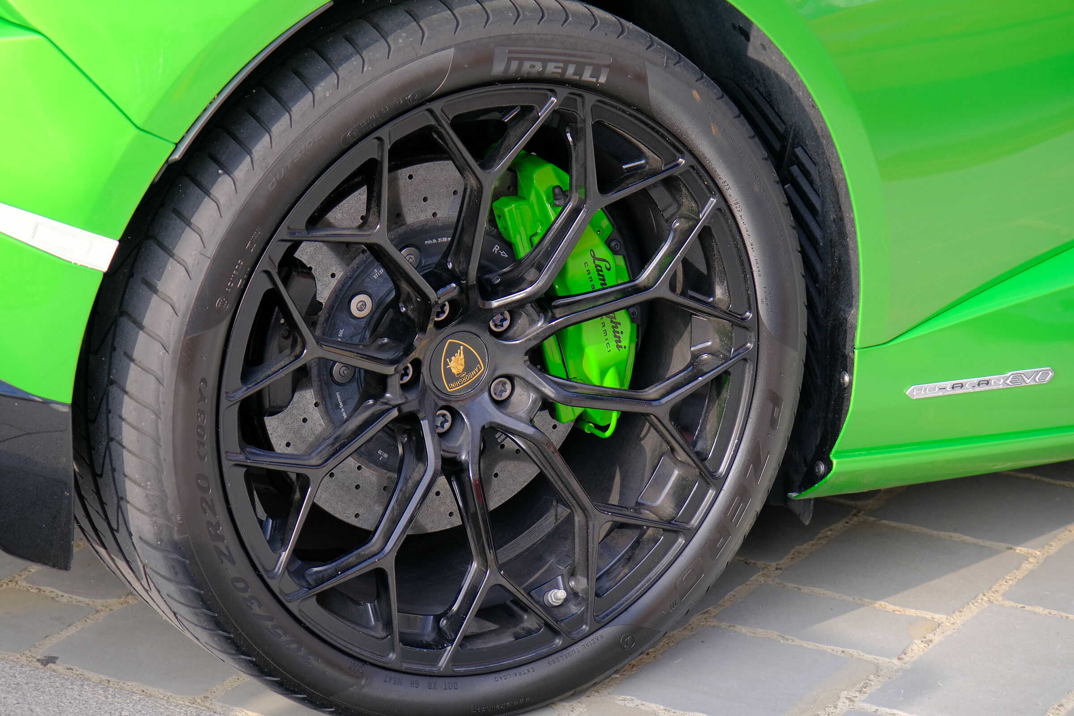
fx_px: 3580
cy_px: 358
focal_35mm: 120
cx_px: 537
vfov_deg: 11.4
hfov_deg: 17.1
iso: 320
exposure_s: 1/125
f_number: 4
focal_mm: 80
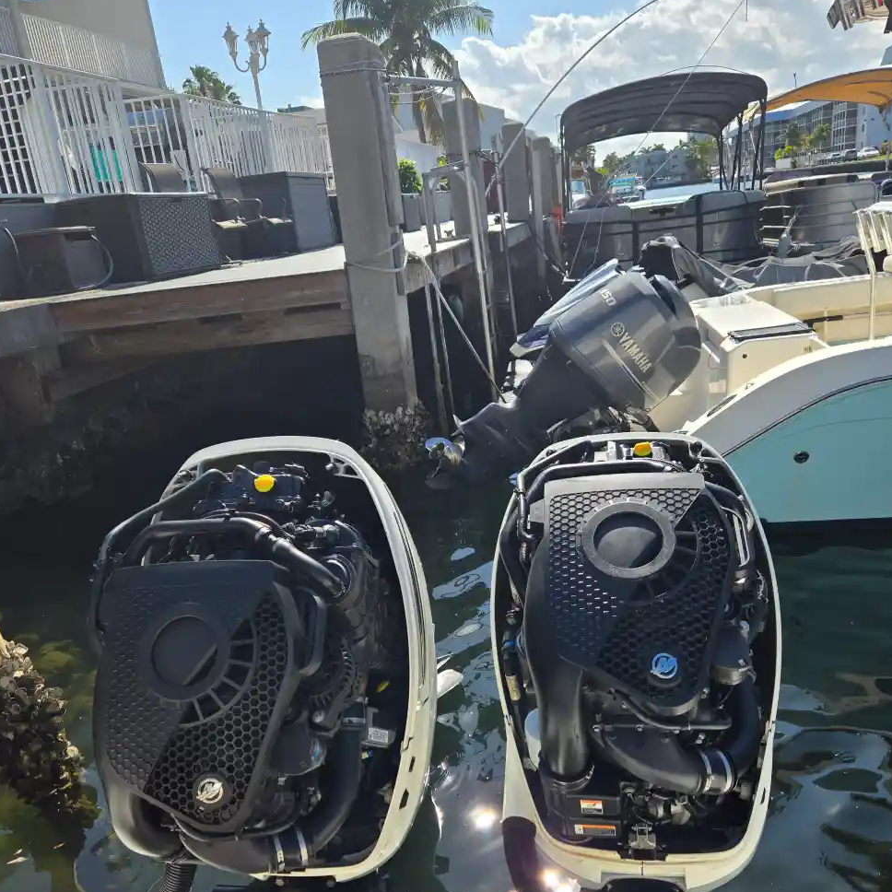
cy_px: 531
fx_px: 816
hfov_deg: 57.3
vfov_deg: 56.9
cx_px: 458
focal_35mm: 28
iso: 25
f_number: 1.8
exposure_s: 1/2010
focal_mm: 5.4
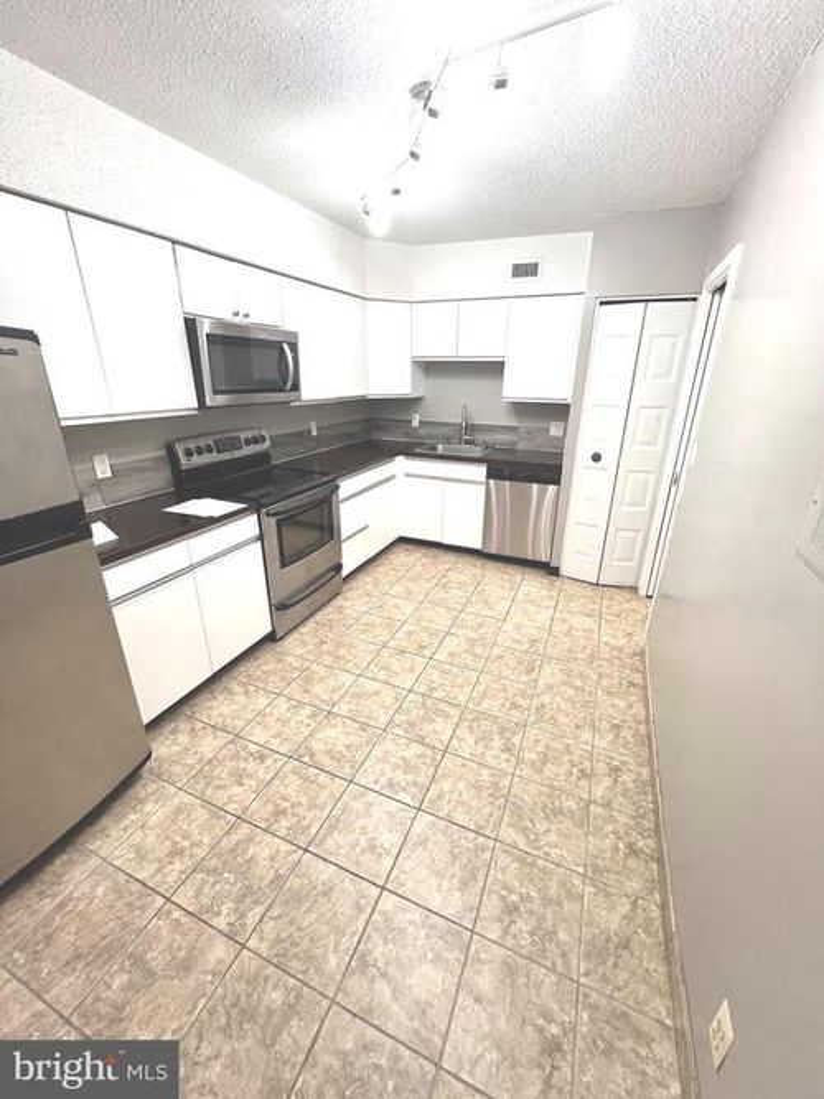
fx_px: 413
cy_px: 550
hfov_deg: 89.9
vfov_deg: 106.2
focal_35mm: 13
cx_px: 412
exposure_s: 1/60
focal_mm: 1.57
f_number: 1.8
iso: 125
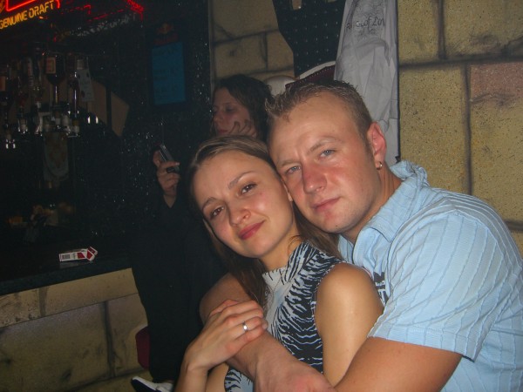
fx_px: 574
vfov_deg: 37.7
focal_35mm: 38
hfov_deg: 49.0
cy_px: 196
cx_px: 262
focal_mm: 7.9
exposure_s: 1/60
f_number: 2.8
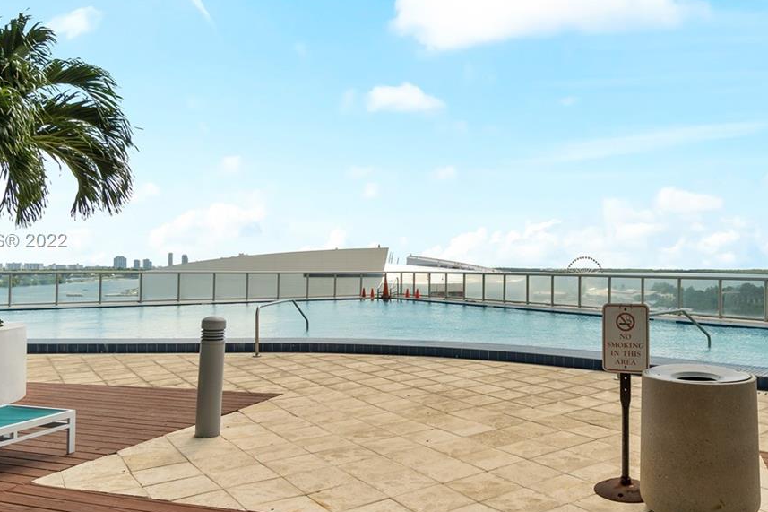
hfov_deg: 64.2
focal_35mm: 28
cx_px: 496
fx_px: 597
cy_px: 241
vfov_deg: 46.4
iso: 100
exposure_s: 1/500
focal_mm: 10
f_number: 5
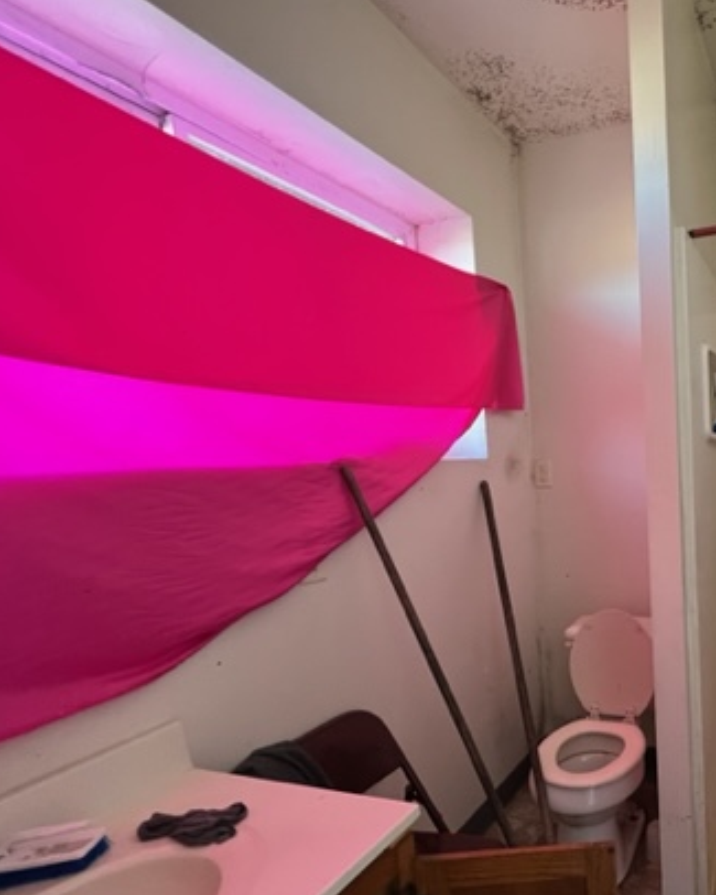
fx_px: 530
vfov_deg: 79.9
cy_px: 507
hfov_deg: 57.4
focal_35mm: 20
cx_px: 659
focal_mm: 1.57
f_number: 1.8
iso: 320
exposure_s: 1/60
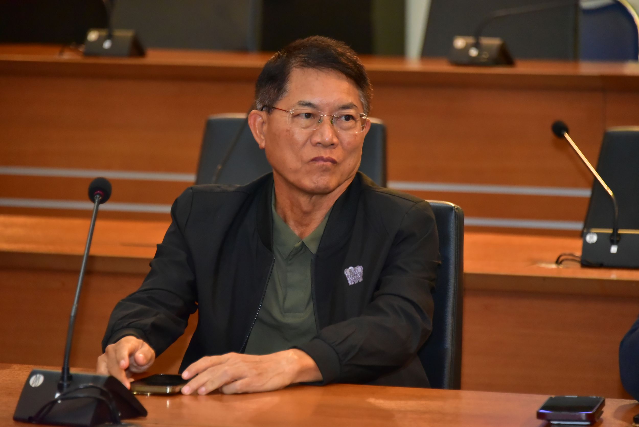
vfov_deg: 6.5
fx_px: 3729
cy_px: 214
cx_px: 320
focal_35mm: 210
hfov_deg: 9.8
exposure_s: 1/200
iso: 8000
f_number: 5.6
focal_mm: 210
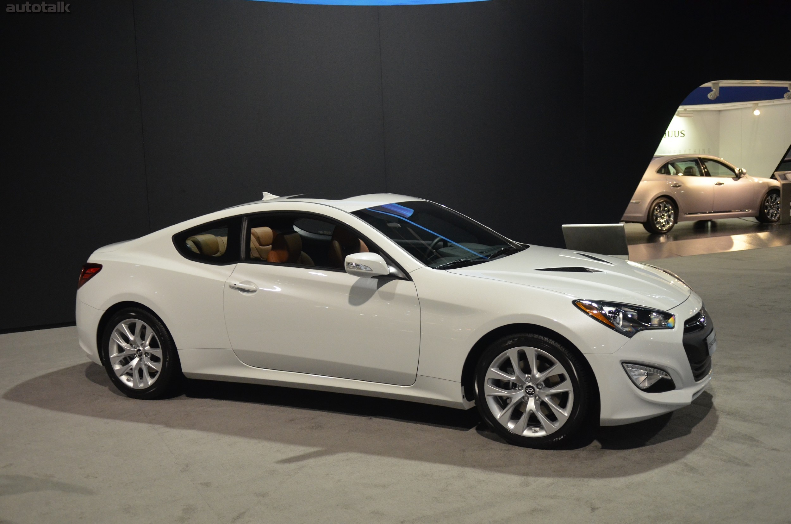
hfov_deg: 53.2
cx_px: 396
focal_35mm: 36
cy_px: 262
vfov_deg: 36.7
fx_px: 789
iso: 1600
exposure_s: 1/60
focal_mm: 24
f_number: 2.8
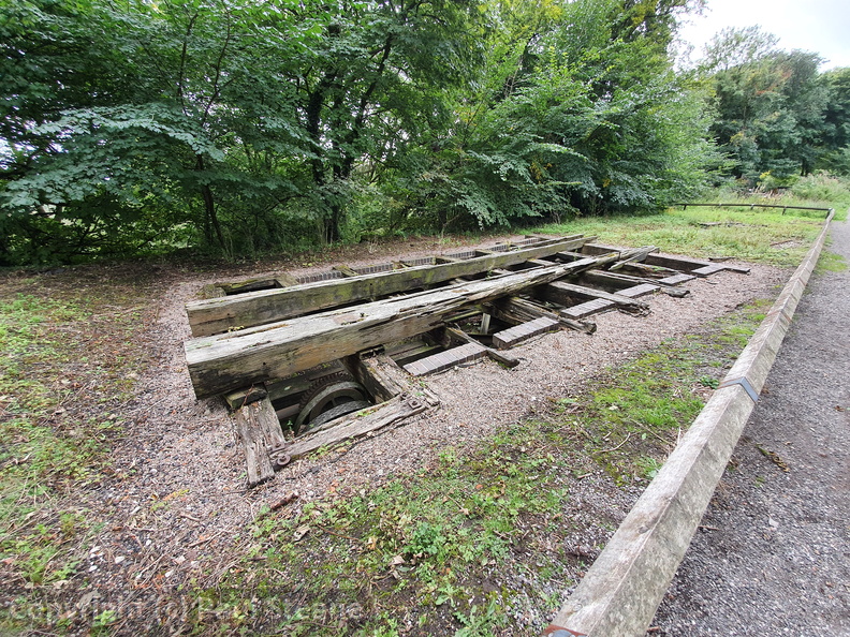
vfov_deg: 89.9
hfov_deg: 106.2
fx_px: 319
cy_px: 318
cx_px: 425
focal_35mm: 13
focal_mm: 1.8
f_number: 2.2
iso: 50
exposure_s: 1/100
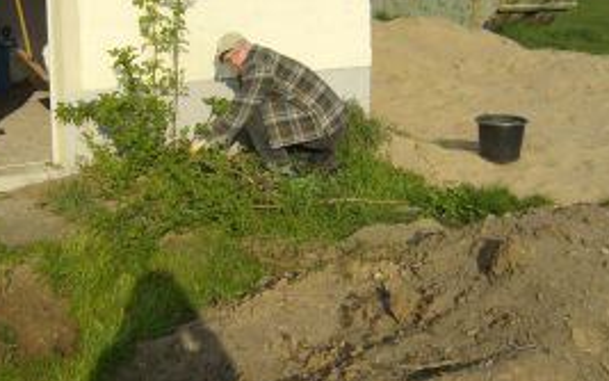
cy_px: 137
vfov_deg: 22.7
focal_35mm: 57
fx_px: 946
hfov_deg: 35.1
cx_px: 171
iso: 100
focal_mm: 6
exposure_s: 1/558
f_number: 4.7
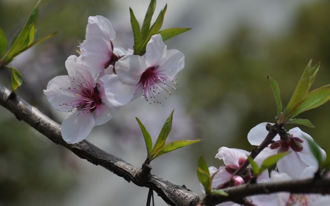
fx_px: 1985
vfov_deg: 5.9
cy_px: 142
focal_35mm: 221
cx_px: 221
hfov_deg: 9.5
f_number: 5.6
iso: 200
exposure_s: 1/1250
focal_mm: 105
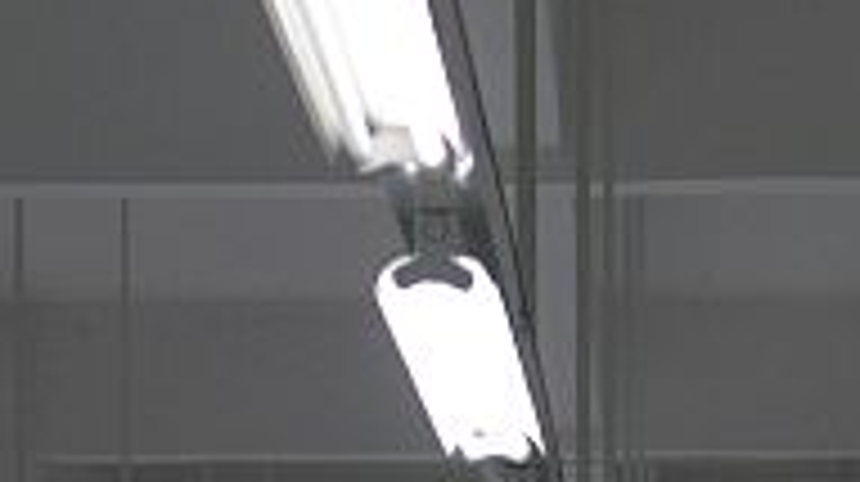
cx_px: 540
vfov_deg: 5.0
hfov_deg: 9.3
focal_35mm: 231
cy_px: 1354
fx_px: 5263
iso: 1000
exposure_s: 1/640
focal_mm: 35
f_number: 4
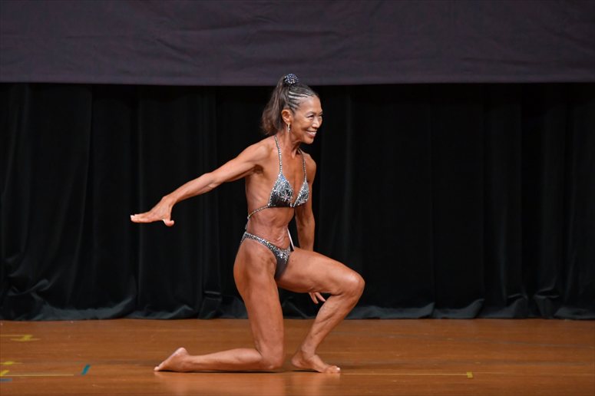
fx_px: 5699
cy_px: 198
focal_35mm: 345
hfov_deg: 6.0
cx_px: 298
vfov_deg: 4.0
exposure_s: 1/400
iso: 4000
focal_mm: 230
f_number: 5.6
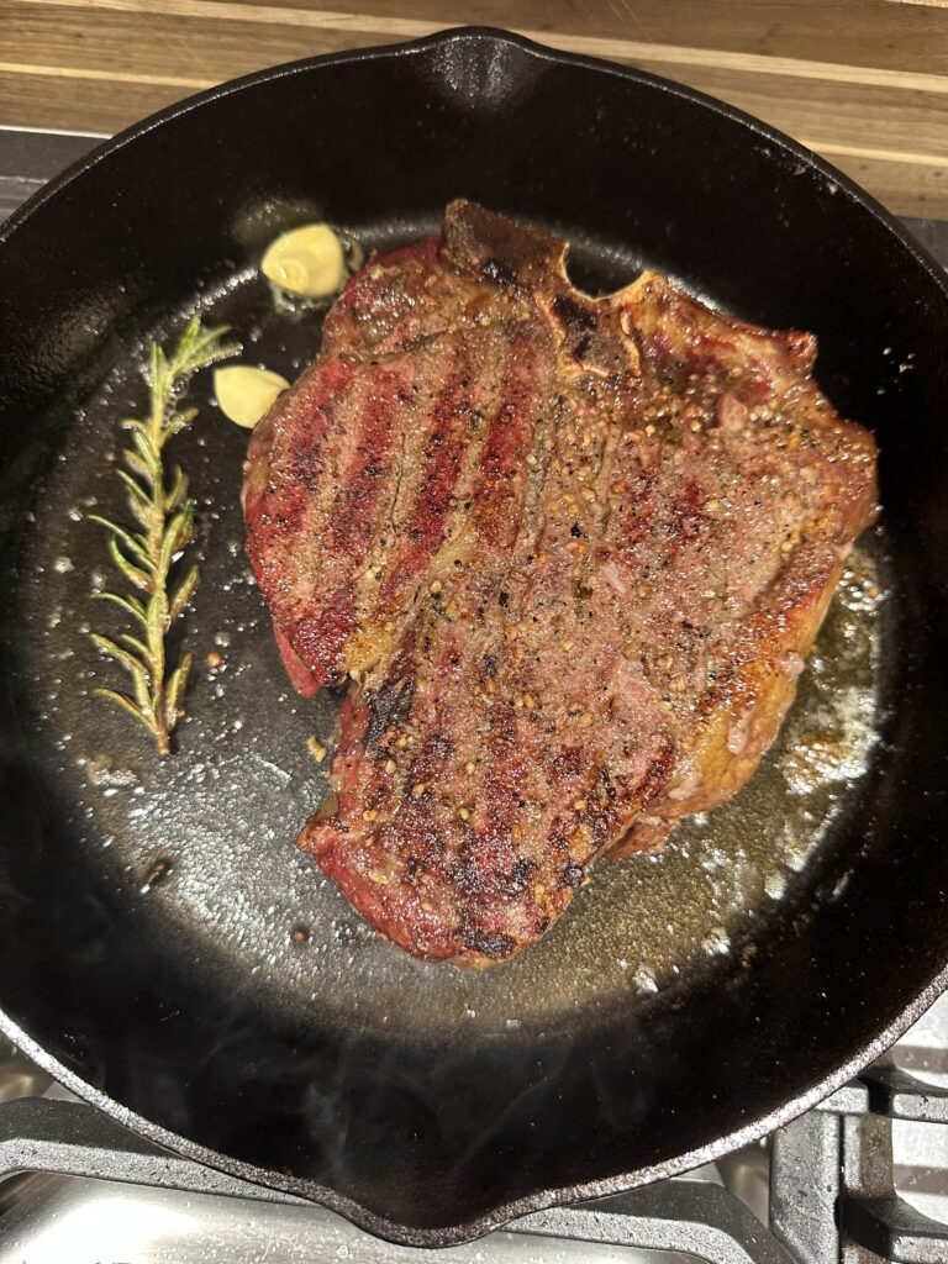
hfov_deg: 56.8
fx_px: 876
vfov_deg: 71.6
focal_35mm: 24
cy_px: 632
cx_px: 474
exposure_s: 1/60
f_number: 1.78
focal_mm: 6.86
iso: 250
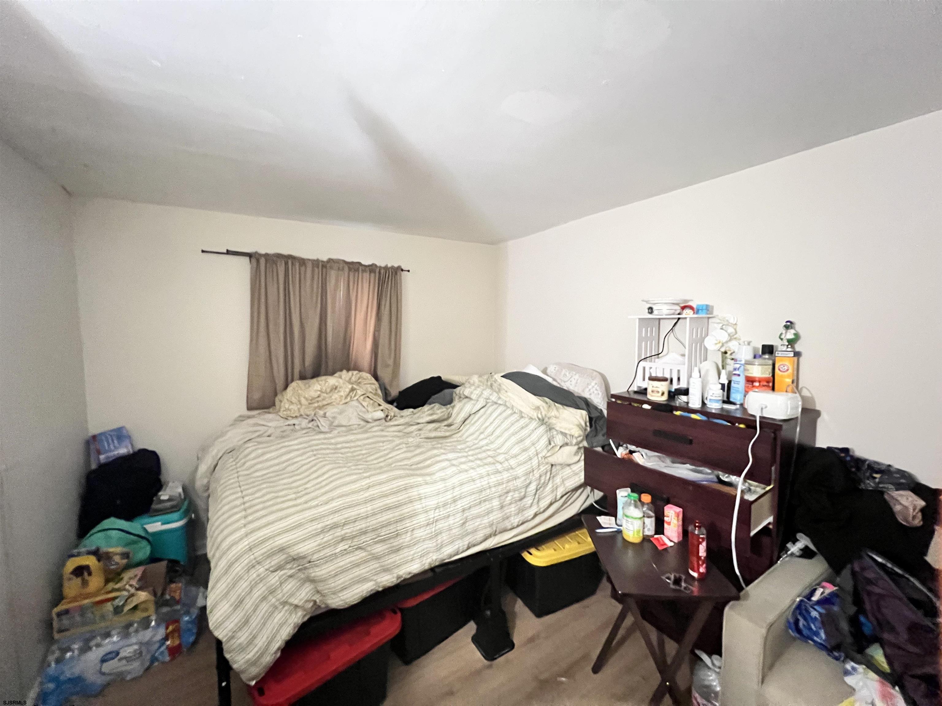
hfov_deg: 106.2
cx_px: 471
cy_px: 353
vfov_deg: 89.9
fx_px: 354
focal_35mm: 13
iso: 1250
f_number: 1.8
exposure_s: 1/30
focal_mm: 1.57
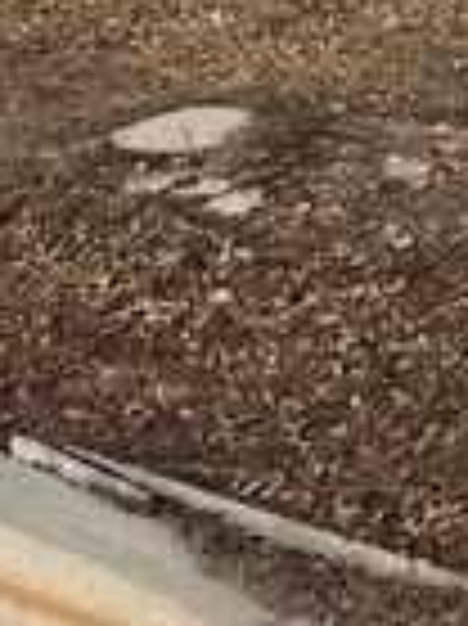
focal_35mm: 115
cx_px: 968
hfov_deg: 11.5
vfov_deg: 14.0
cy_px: -682
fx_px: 2076
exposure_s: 1/10309
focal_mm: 6.76
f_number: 1.78
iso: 80
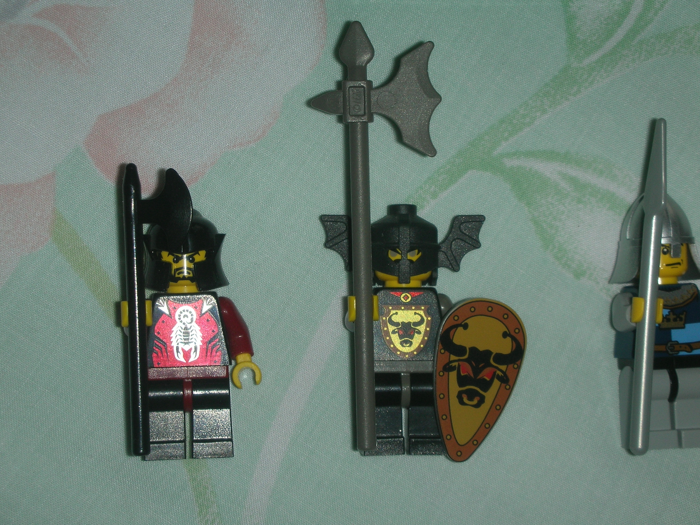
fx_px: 2123
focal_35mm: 105
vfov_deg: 14.1
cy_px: 262
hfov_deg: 18.7
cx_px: 350
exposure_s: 1/120
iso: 50
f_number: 5.4
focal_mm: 17.4
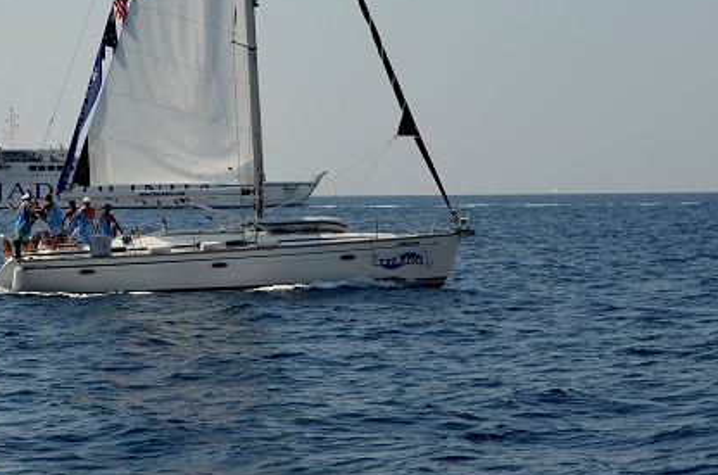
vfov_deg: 10.7
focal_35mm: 126
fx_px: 2510
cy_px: 34
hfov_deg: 16.3
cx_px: 398
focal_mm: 35
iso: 125
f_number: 4
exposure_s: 1/2000
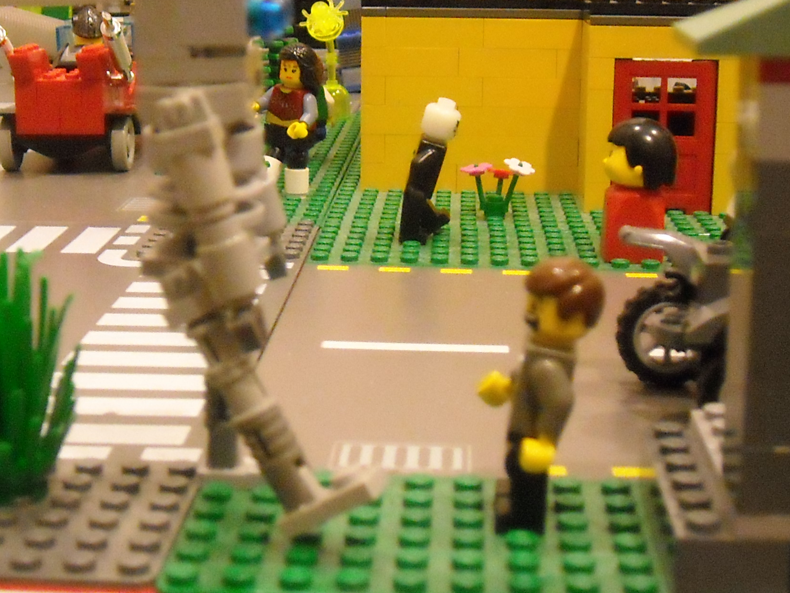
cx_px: 339
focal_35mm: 69
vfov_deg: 21.3
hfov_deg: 28.1
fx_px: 1575
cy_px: 333
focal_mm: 5.7
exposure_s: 1/20
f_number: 2.8
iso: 800
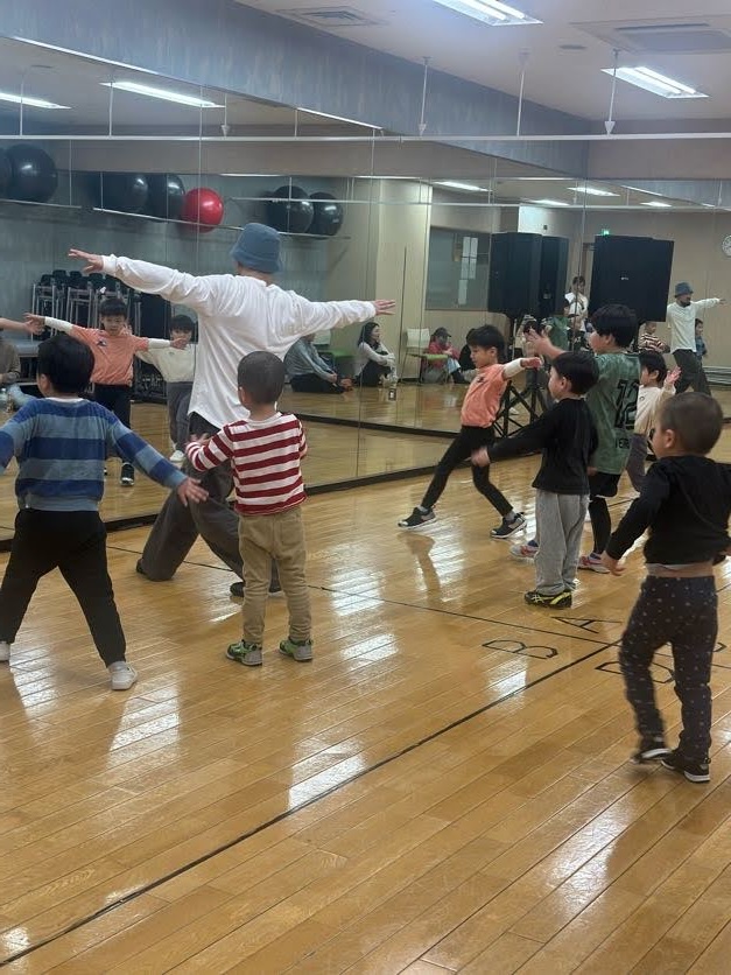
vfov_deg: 39.7
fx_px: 1352
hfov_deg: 30.3
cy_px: 488
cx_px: 366
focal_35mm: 48
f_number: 1.78
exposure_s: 1/100
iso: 100
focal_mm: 6.86
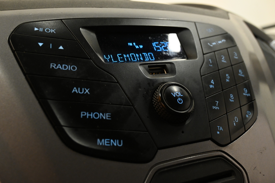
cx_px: 138
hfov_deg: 48.7
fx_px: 304
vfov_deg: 33.6
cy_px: 92
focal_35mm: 40
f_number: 5.6
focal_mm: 26.5
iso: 1600
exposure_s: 1/40
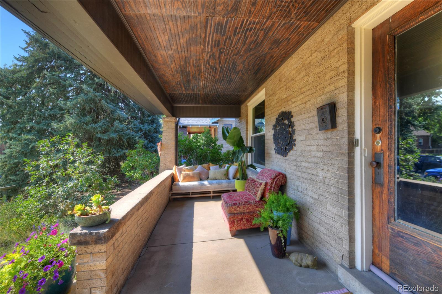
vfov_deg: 81.2
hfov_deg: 104.3
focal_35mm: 14
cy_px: 147
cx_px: 221
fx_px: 172
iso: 400
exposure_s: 1/320
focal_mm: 14
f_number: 8
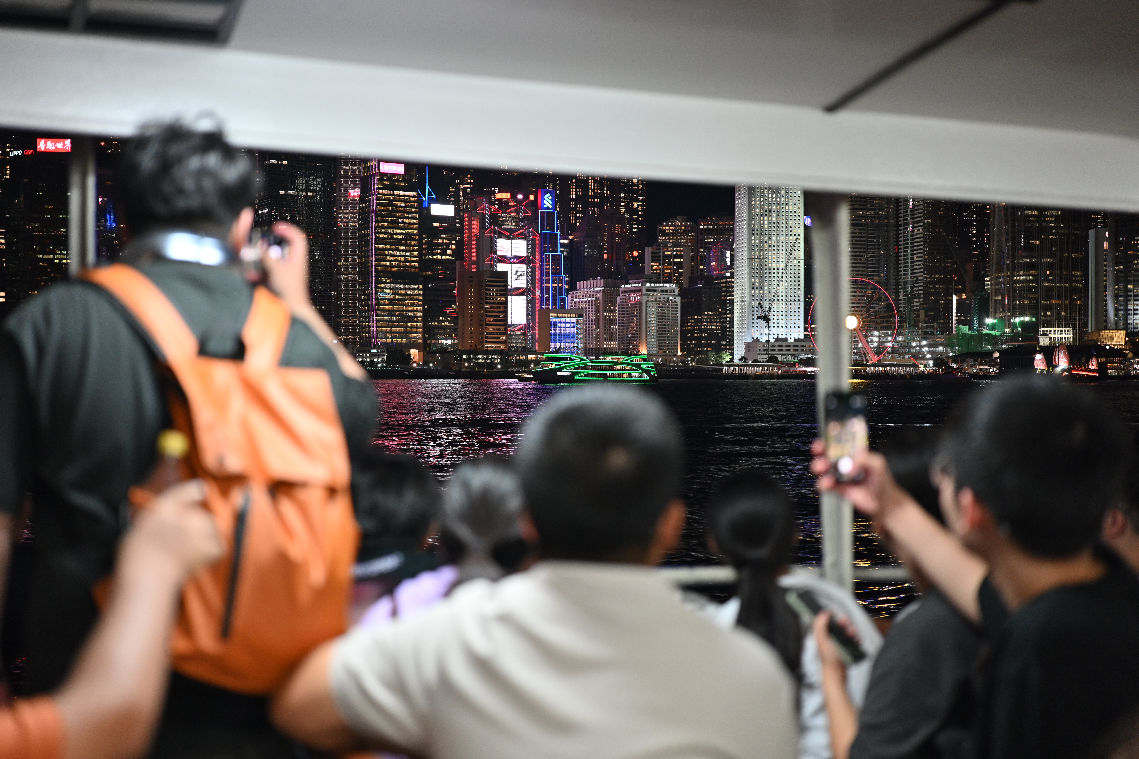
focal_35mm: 50
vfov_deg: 27.0
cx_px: 570
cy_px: 380
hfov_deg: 39.6
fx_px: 1582
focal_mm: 50
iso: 800
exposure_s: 1/80
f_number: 2
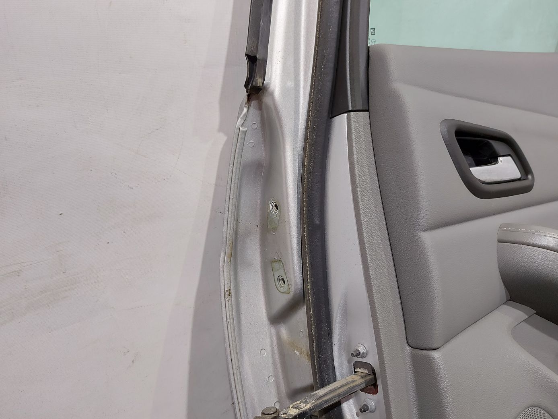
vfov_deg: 56.8
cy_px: 210
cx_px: 279
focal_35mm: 24
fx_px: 387
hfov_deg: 71.6
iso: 200
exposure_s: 1/50
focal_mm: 5.23
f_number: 1.8
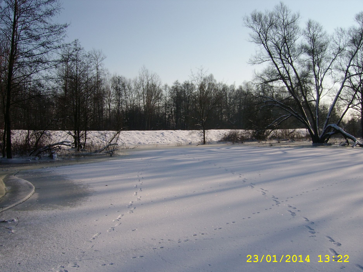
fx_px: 377
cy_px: 138
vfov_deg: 39.7
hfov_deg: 51.4
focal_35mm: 36
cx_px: 180
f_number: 5.8
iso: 50
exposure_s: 1/545
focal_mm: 5.95
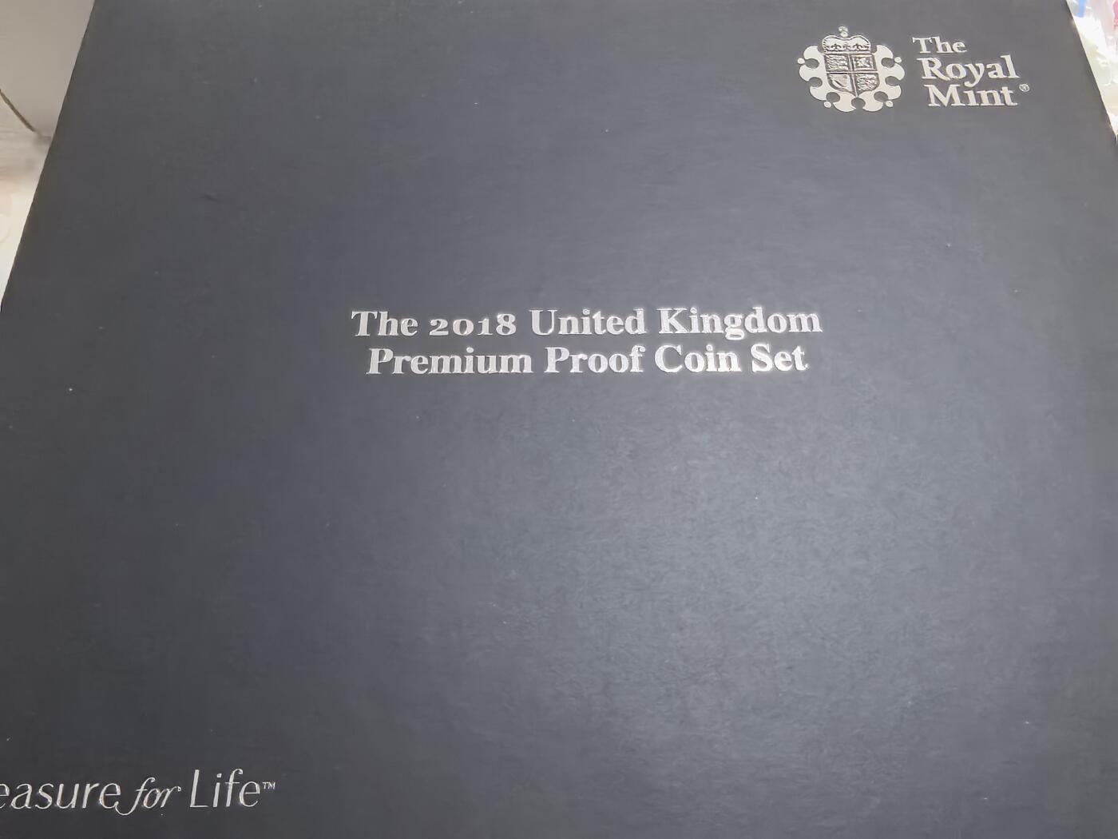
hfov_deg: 71.6
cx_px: 559
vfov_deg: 56.8
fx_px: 775
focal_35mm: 24
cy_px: 420
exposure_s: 1/16.7
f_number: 2.2
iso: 800
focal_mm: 1.68
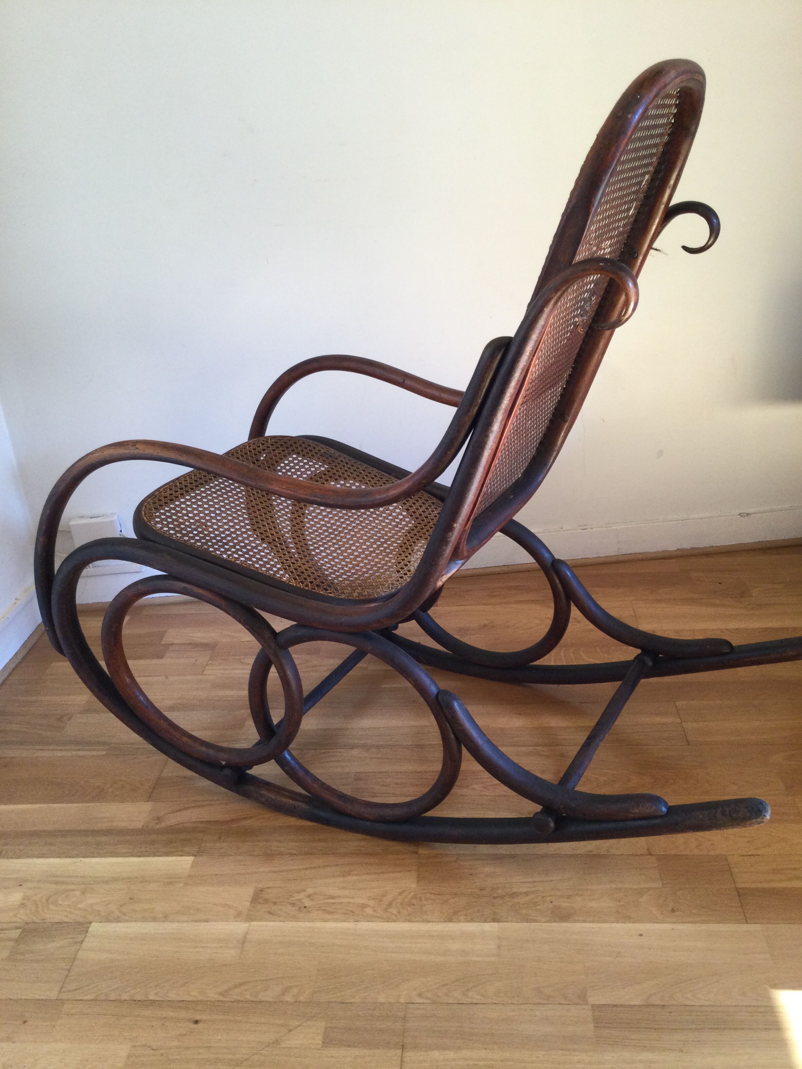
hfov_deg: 45.4
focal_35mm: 31
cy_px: 534
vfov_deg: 58.4
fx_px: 958
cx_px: 401
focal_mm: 3.3
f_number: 2.4
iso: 40
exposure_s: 1/33
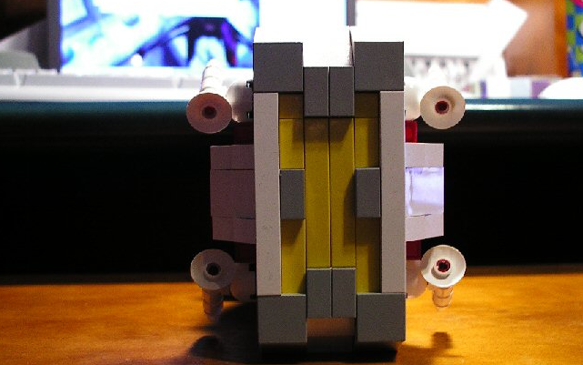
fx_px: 747
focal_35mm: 47
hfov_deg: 42.6
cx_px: 308
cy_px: 206
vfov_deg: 27.4
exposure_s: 1/11
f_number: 2.8
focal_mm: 7.8
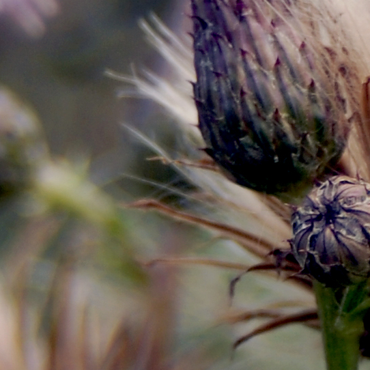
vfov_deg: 3.4
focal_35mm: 511
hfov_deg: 3.4
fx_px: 6179
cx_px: 610
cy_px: 55
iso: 125
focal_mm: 56
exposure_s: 1/250
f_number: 4.8
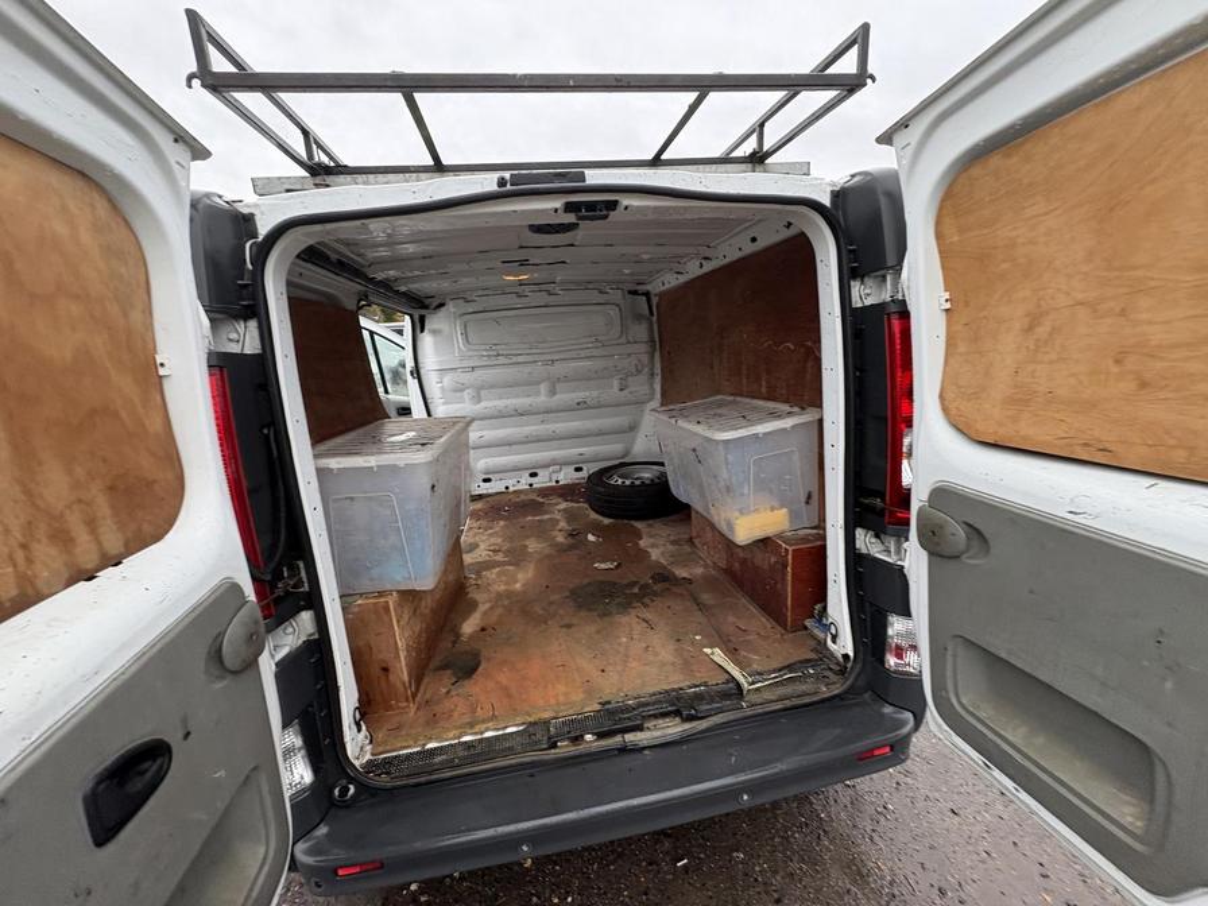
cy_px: 453
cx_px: 604
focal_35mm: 14
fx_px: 489
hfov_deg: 102.1
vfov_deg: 85.7
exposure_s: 1/99
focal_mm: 2.22
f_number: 2.2
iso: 200
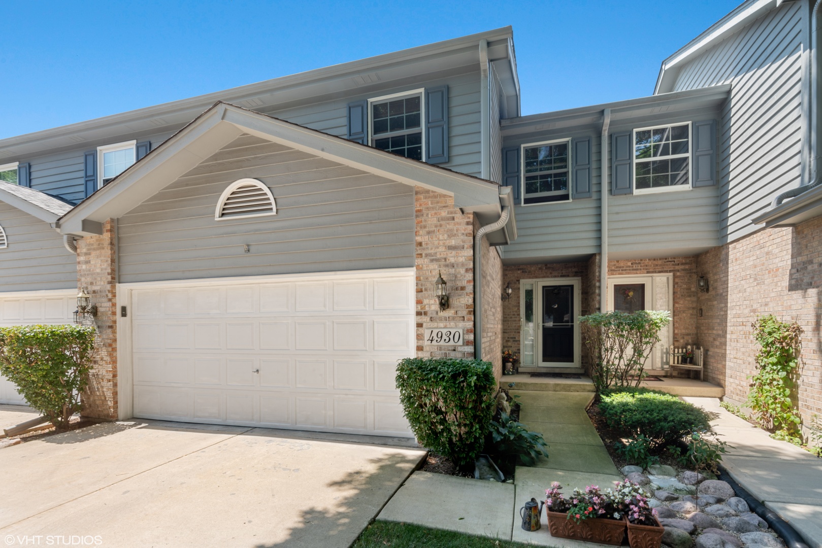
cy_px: 274
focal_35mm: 17
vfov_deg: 70.5
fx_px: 388
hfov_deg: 93.3
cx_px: 411
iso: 100
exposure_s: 1/6
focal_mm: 17
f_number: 20
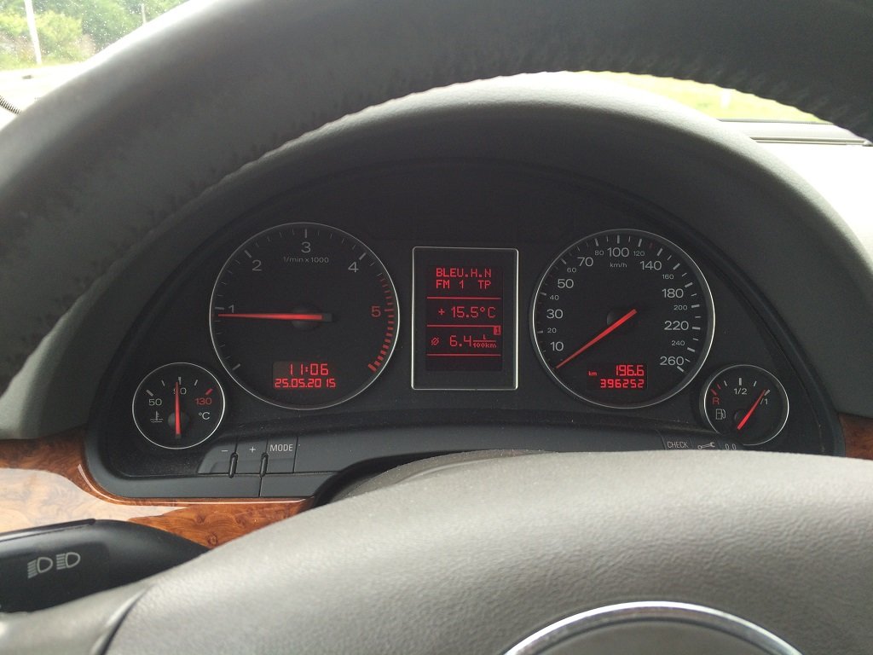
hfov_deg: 61.7
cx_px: 436
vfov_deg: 48.2
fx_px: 731
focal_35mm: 29
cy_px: 328
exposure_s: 1/60
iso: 32
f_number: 2.2
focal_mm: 4.15
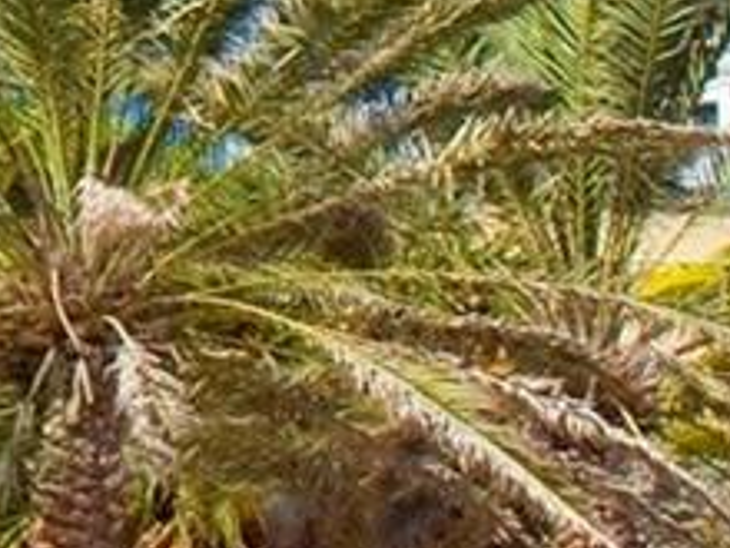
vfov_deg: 5.7
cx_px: -995
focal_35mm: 251
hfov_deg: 7.4
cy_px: -800
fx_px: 5293
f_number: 18
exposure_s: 1/200
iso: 320
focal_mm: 24
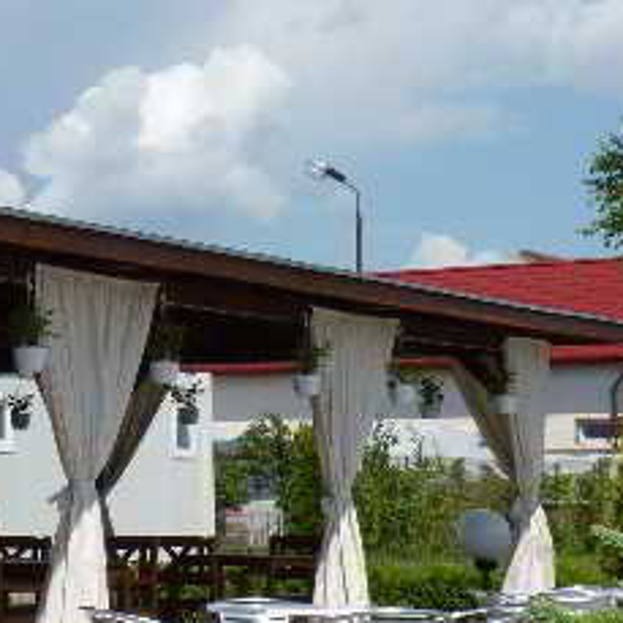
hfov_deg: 12.2
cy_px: 272
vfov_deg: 12.8
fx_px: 2769
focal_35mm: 136
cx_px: -340
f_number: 6.3
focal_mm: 7.8
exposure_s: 1/500
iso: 80
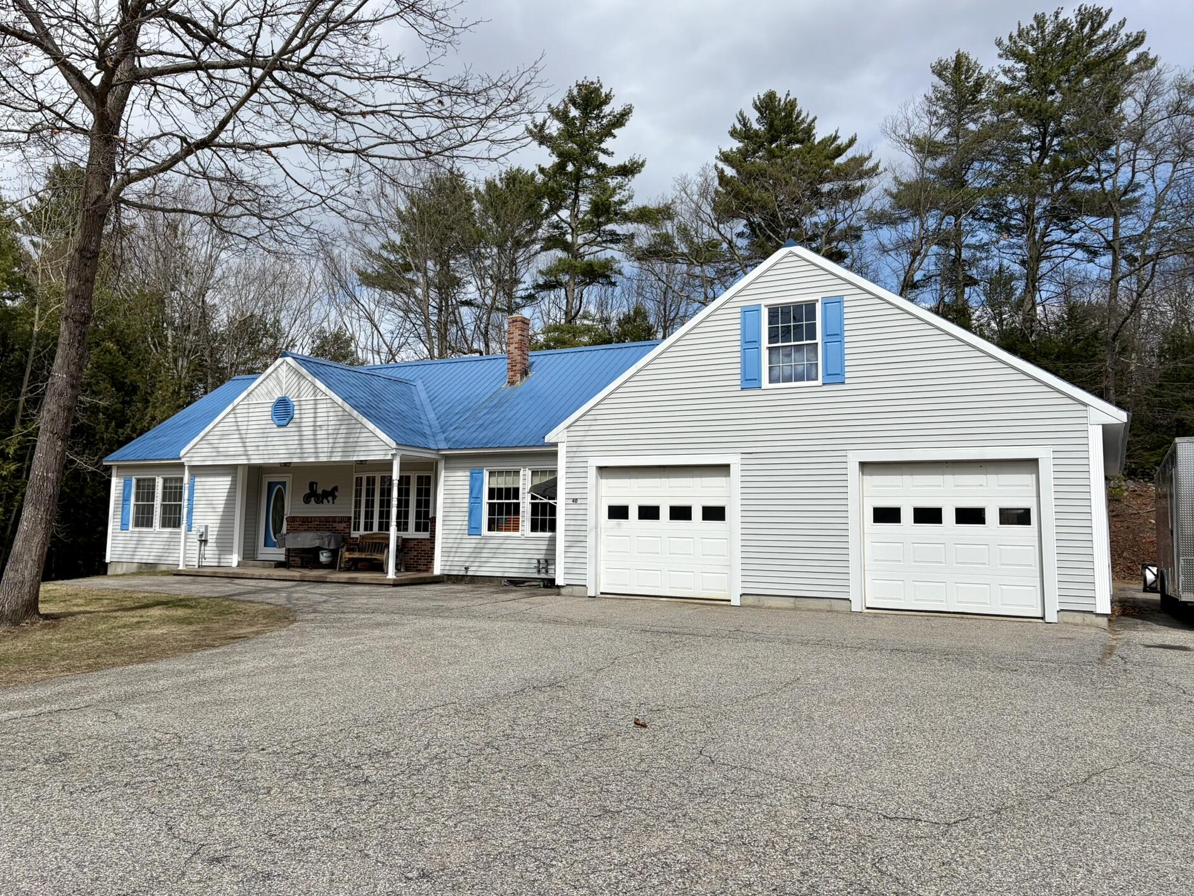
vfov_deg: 49.7
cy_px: 414
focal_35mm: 28
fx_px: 966
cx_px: 559
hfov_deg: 63.4
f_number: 1.6
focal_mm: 5.96
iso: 50
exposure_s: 1/5348
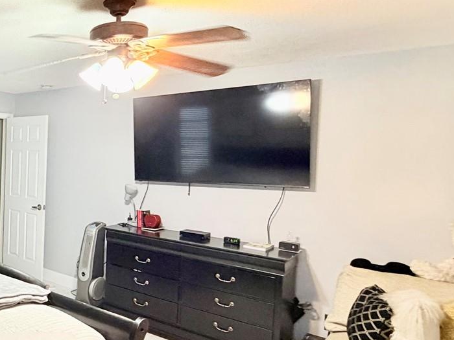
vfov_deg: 44.2
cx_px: 5
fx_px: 420
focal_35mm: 32
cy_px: 169
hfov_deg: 47.6
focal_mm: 2.22
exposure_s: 1/60
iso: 400
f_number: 2.2
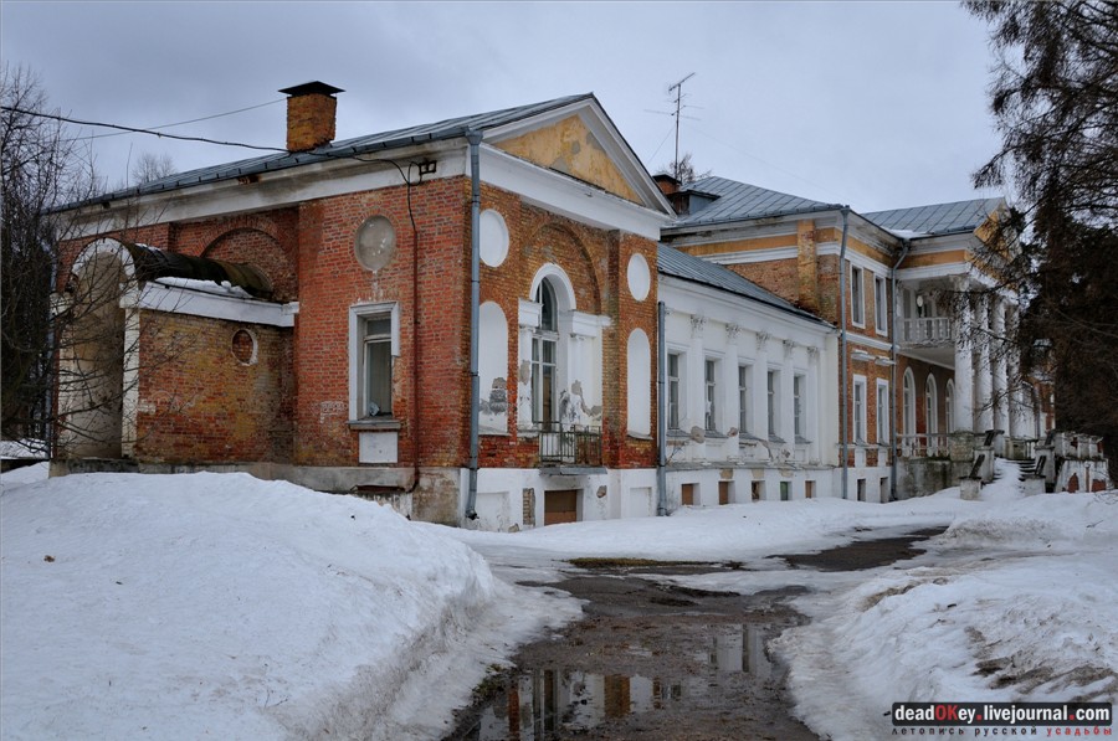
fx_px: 1116
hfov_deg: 53.2
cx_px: 559
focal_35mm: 36
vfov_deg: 36.8
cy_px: 370
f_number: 8
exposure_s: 1/320
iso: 200
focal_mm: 24
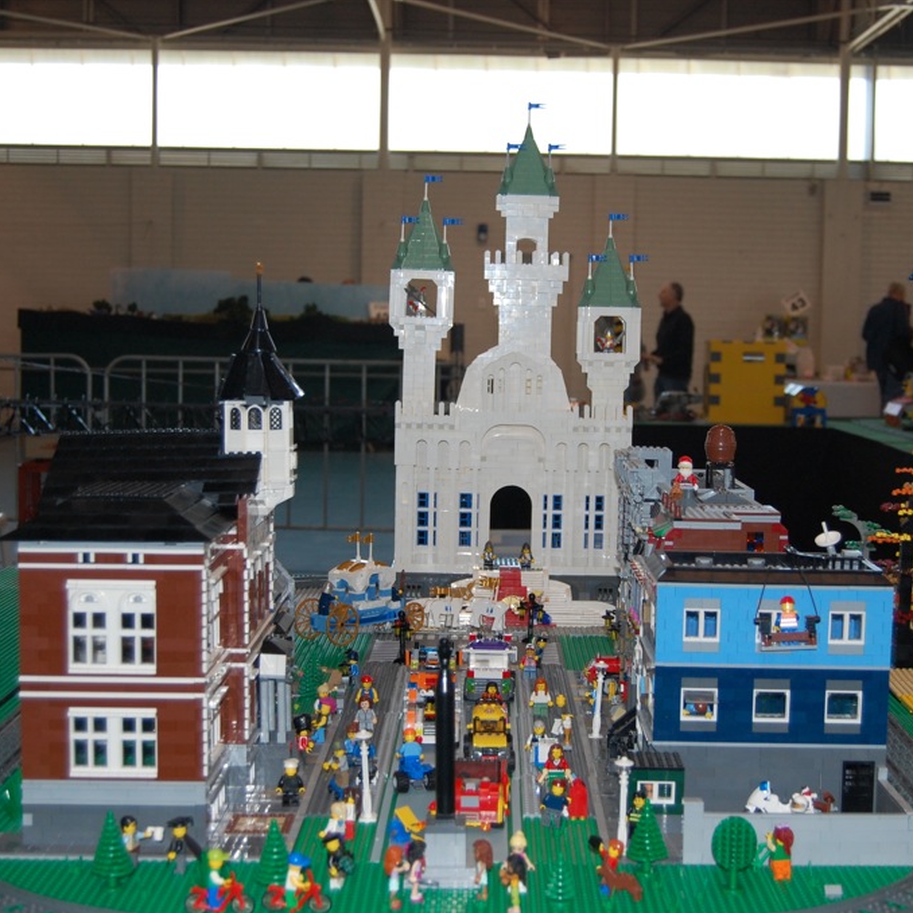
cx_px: 510
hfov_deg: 28.7
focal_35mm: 60
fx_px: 1780
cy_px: 457
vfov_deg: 28.8
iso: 400
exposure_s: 1/60
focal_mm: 31
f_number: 4.5
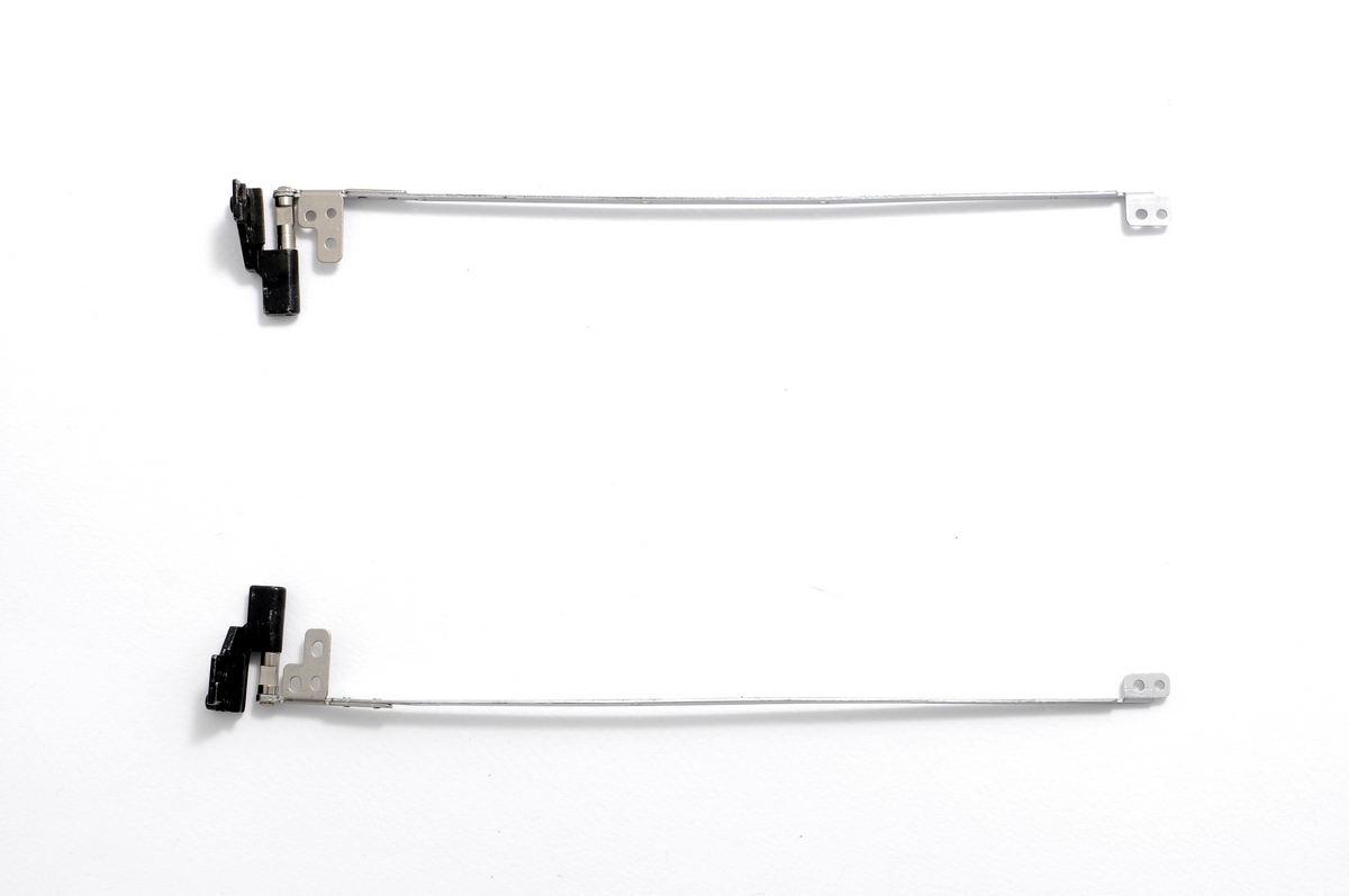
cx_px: 674
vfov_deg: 25.7
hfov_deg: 37.9
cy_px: 448
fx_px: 1965
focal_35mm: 52
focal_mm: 35
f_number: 7.1
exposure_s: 1/25
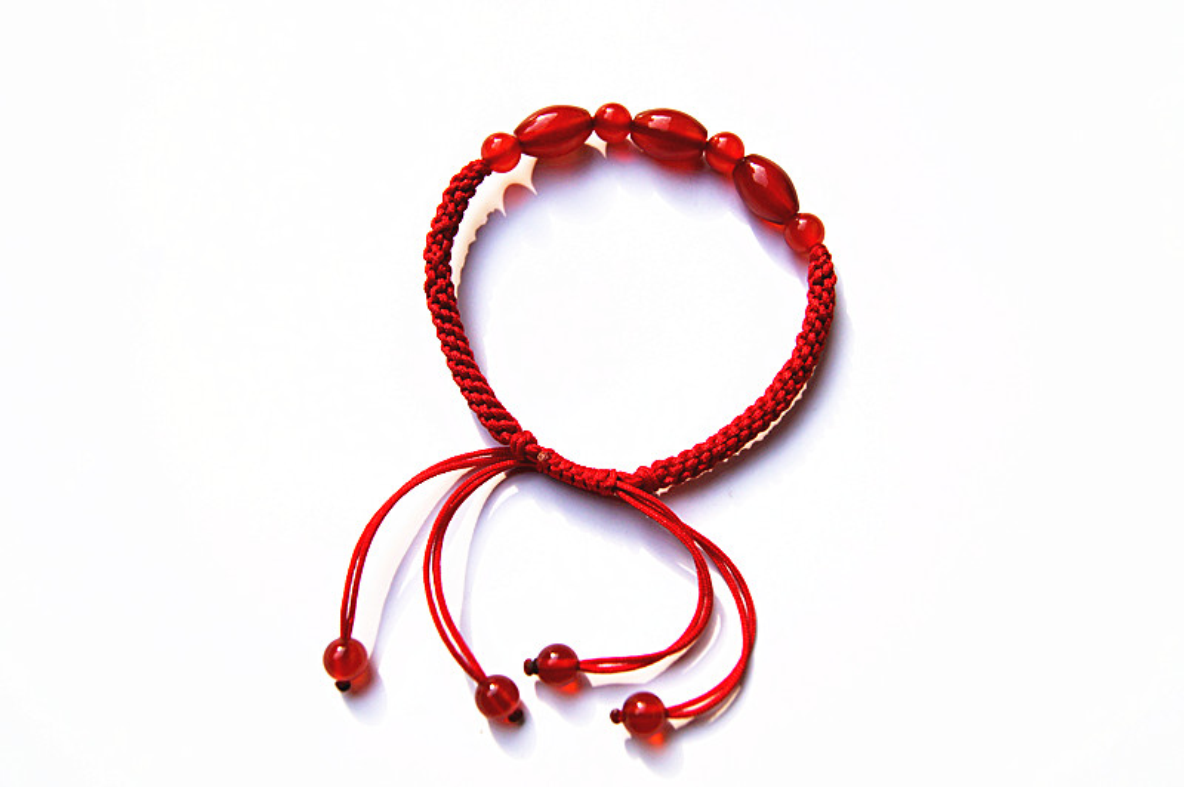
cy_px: 394
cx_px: 592
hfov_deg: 53.2
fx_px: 1183
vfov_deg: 36.8
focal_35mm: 36
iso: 200
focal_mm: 24
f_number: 5.6
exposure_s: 1/1000
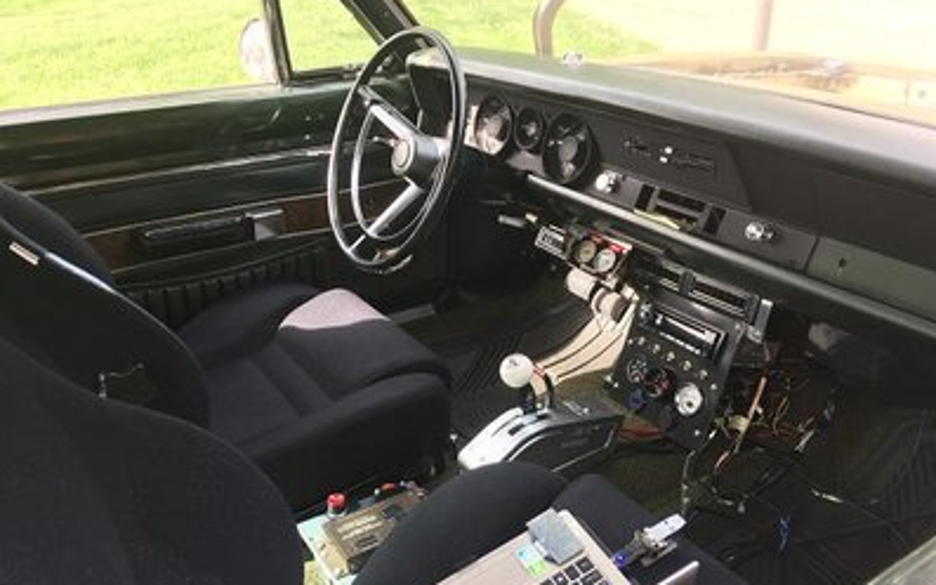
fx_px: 791
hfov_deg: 61.2
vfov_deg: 40.4
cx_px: 469
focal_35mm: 31
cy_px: 347
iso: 40
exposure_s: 1/120
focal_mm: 4.15
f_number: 2.2
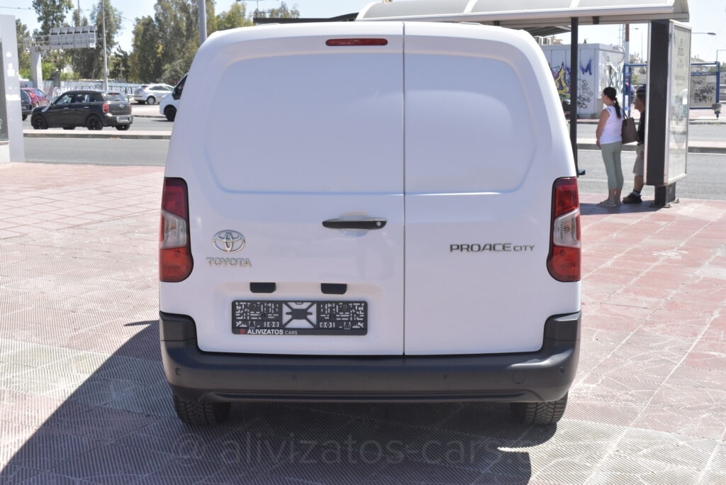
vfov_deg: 26.5
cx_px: 363
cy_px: 242
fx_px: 1029
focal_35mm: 51
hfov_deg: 38.9
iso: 1600
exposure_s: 1/1250
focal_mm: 34
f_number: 10
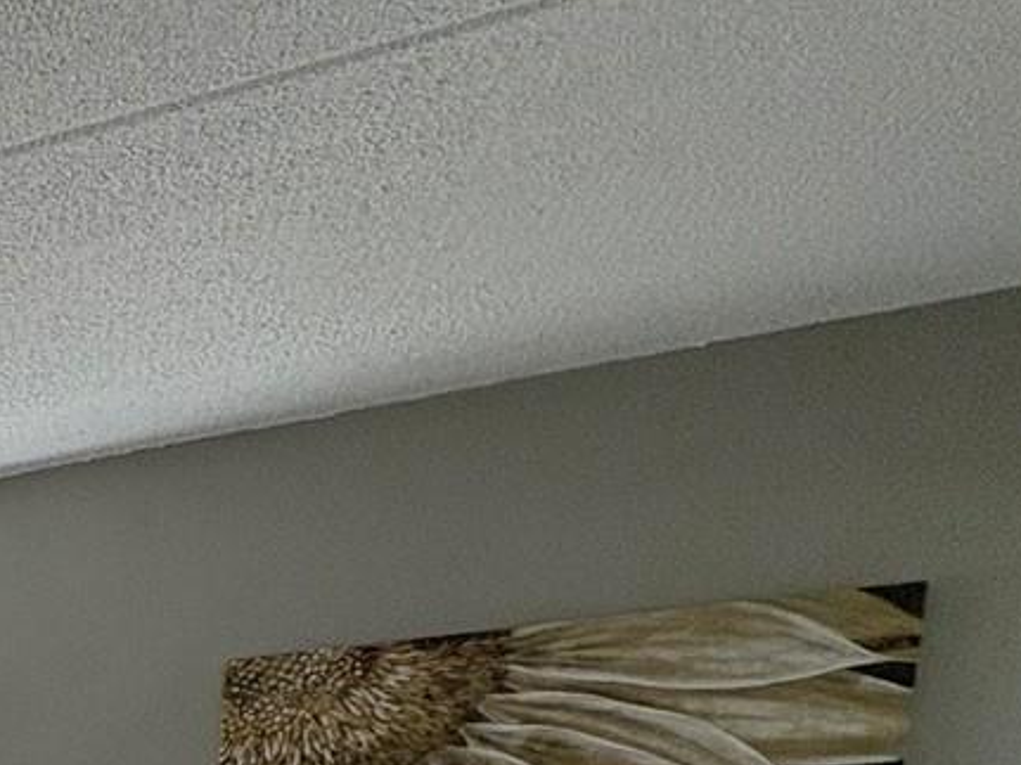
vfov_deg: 21.9
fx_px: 1533
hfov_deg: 23.4
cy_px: 1224
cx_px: -727
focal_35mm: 52
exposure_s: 1/120
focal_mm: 2.22
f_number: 2.2
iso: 64
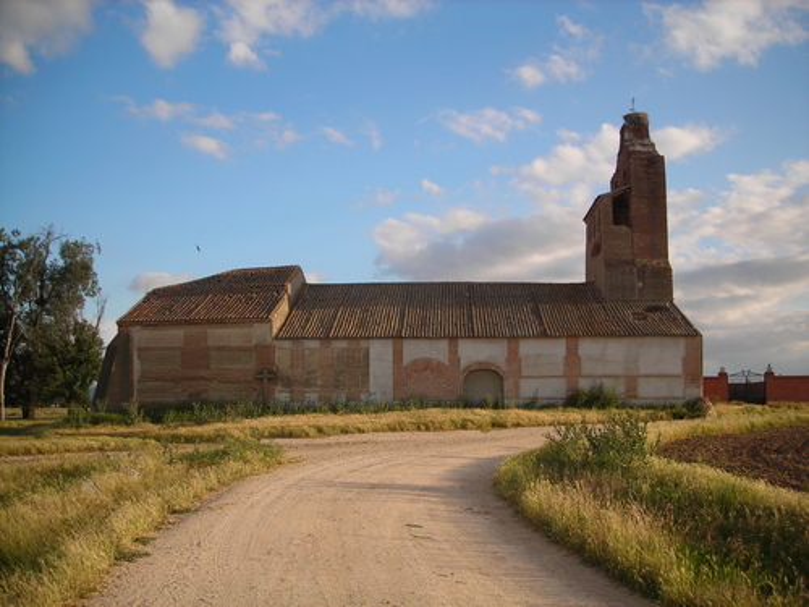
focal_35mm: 38
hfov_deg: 49.0
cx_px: 404
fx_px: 888
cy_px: 304
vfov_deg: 37.7
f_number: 3.2
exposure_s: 1/406
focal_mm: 6.3
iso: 50
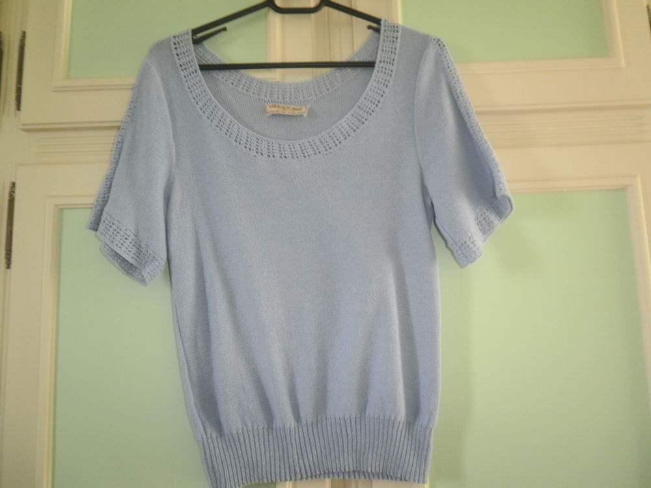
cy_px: 244
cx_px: 326
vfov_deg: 53.1
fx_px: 489
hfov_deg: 67.3
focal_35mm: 26
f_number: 2.6
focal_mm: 4.65
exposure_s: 1/25
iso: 125
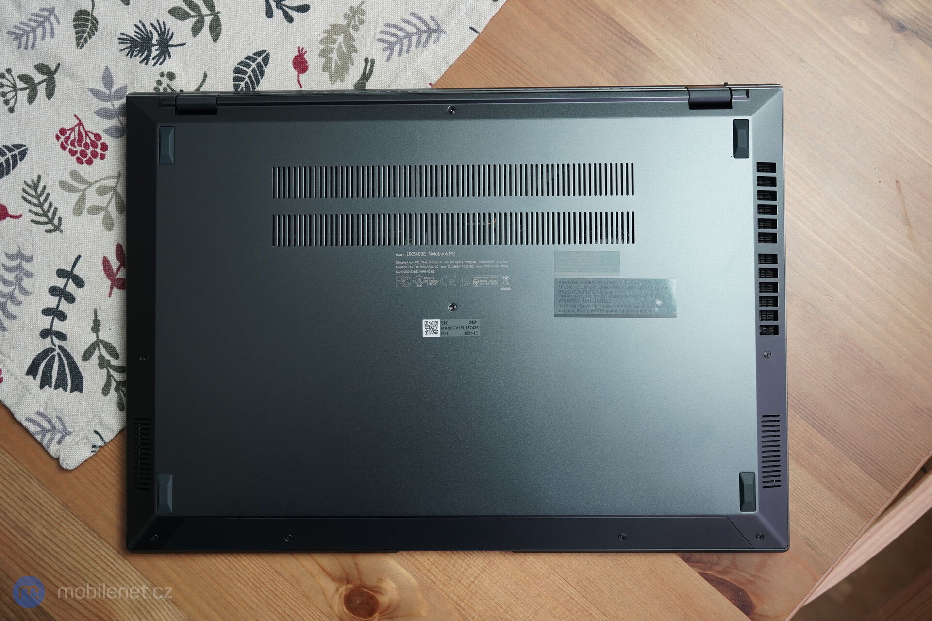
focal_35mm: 33
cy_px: 310
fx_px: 854
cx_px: 466
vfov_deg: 40.0
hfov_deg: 57.2
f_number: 7.1
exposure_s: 1/125
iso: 2000
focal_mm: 33
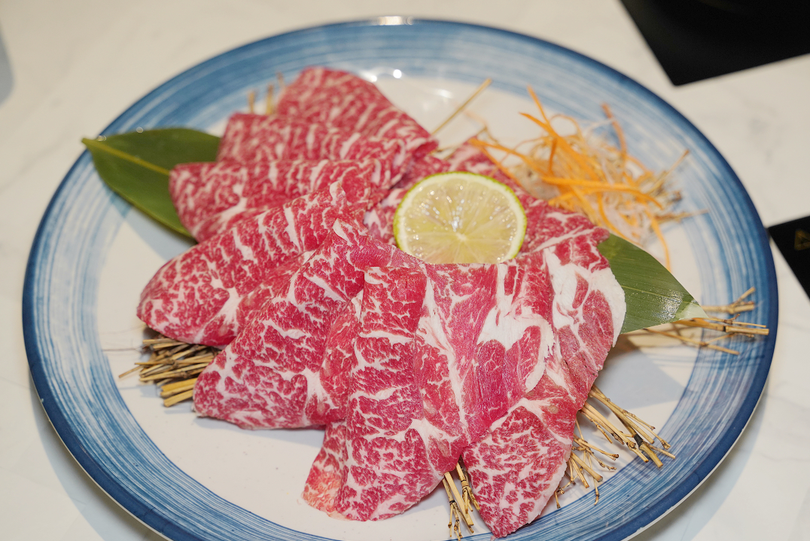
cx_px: 439
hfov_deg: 29.6
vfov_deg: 20.0
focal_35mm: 68
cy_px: 295
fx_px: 1530
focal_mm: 61
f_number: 4
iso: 1000
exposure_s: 1/160
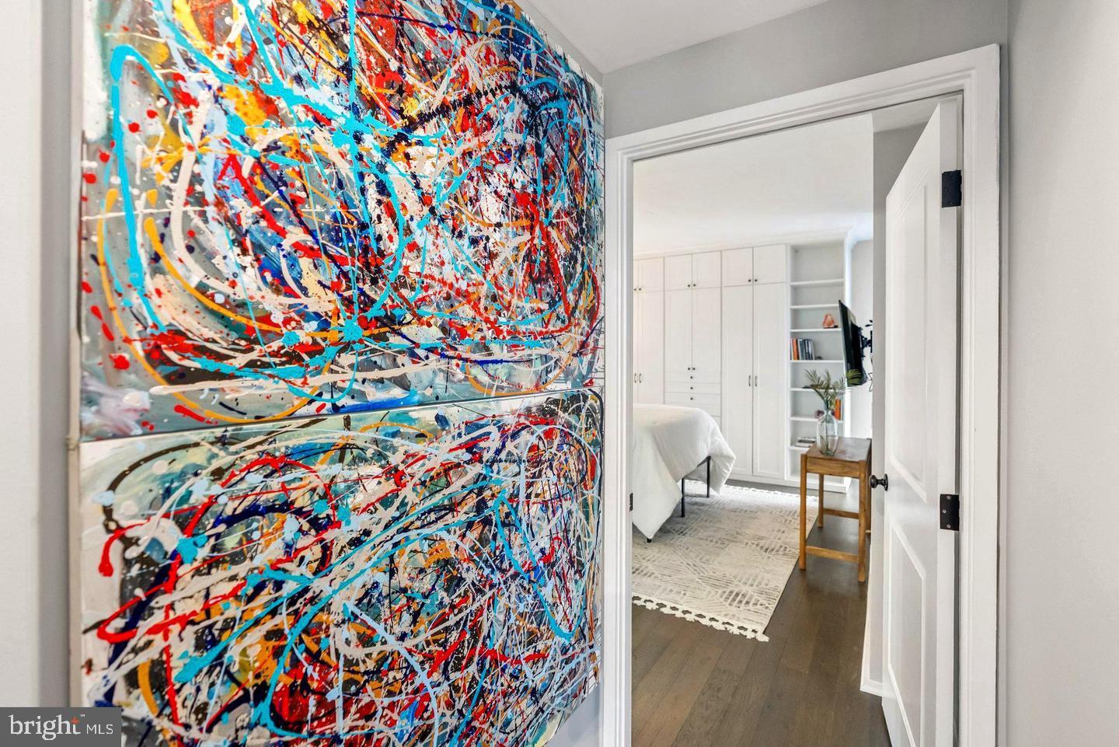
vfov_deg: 73.8
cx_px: 560
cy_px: 374
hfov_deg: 96.7
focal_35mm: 16
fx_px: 497
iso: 2000
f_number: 3.5
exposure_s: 1/160
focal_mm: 16
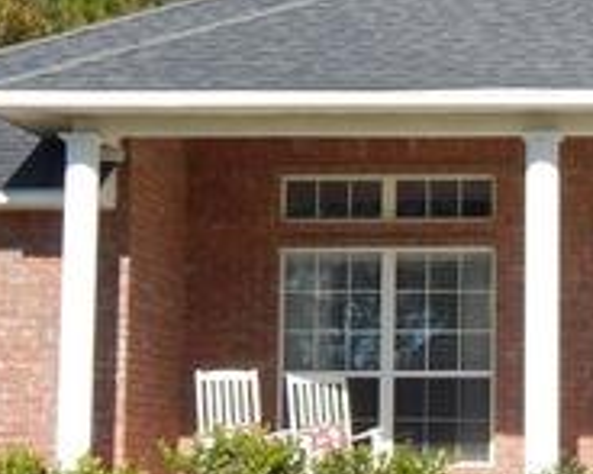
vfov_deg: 10.6
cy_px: 177
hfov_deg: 12.9
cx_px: 680
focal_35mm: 146
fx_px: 2561
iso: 125
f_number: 3.6
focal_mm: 7.7
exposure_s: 1/1500
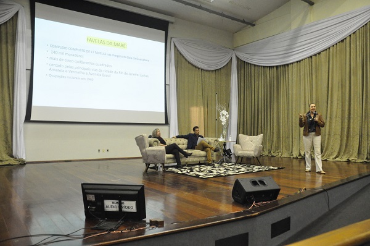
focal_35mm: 30
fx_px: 308
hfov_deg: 62.0
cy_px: 123
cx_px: 185
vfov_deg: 43.5
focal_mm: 20
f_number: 3.5
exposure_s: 1/40
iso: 3200
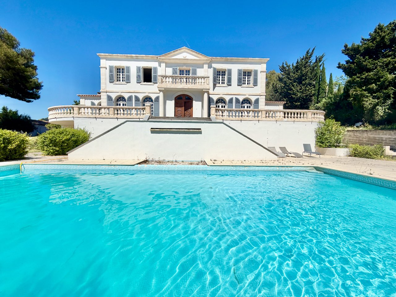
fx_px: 160
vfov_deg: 85.7
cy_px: 148
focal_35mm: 14
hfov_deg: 102.1
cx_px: 198
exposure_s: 1/2092
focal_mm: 2.22
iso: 20
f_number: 2.2
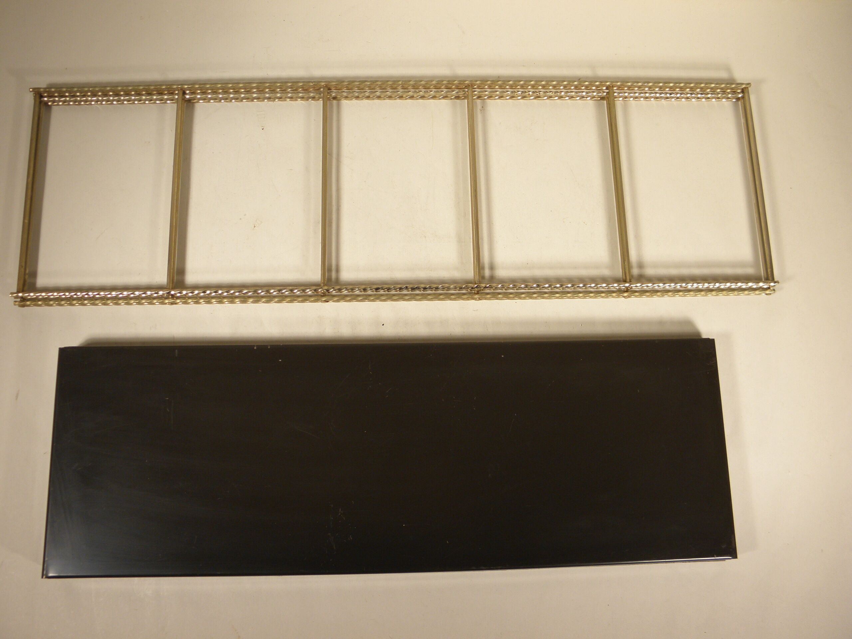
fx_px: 738
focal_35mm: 30
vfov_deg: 46.8
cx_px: 426
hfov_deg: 60.0
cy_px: 320
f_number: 3.6
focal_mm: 5.5
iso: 100
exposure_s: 1/40
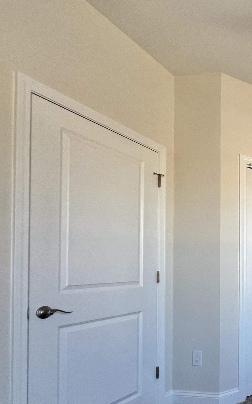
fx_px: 275
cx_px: 362
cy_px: 264
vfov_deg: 70.8
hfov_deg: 31.0
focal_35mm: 25
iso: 64
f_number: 1.8
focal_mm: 1.57
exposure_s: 1/99
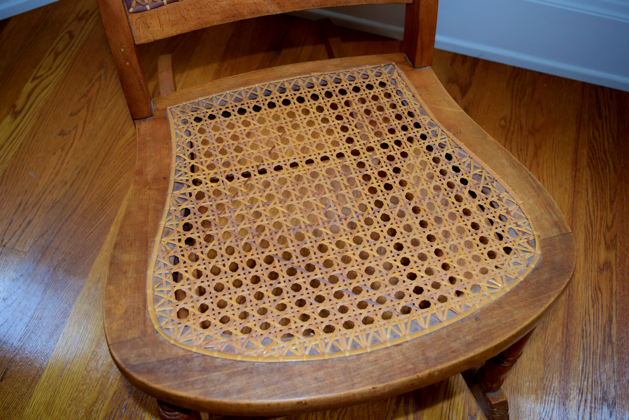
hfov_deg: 59.5
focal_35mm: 32
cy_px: 210
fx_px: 551
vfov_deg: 41.8
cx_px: 314
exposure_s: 1/100
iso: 800
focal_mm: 21
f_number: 5
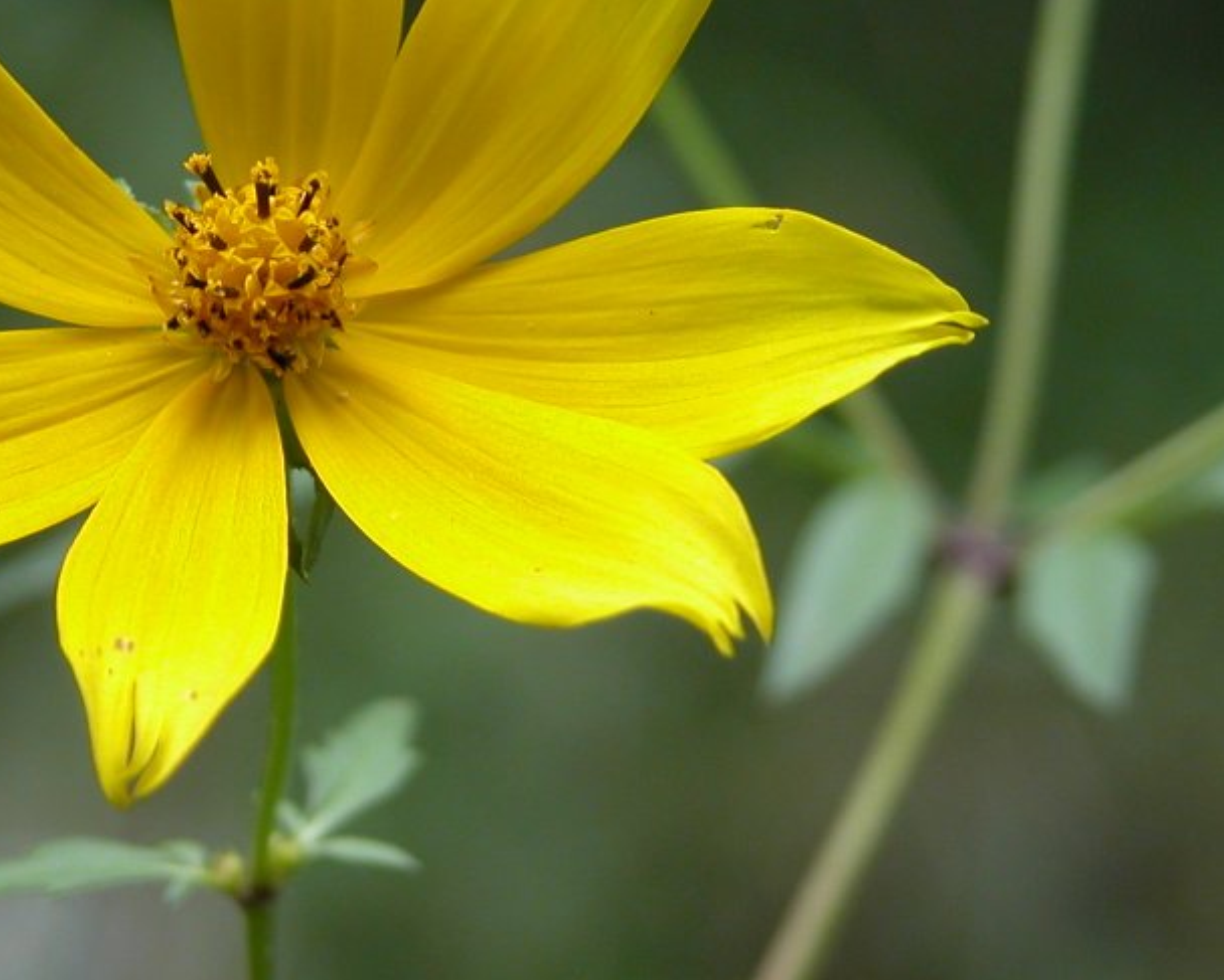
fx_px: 11018
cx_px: 459
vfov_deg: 5.1
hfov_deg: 6.4
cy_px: 288
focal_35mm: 304
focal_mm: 37.7
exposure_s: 1/54.1
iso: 100
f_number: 3.9
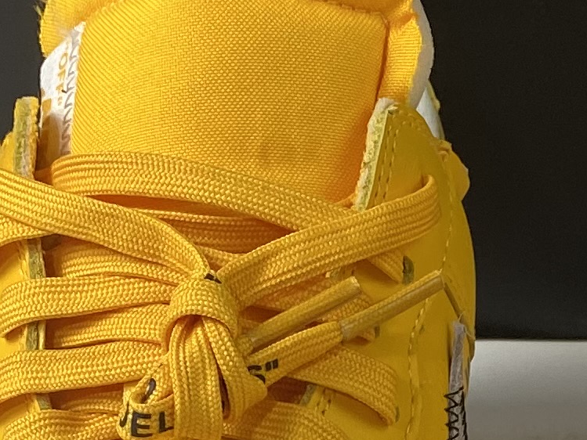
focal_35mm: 140
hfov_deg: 13.7
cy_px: 720
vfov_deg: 10.2
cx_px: 676
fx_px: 2374
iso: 50
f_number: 1.8
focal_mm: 4.25
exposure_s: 1/100
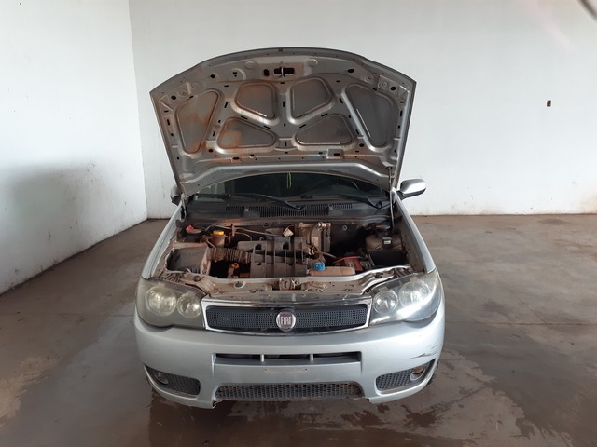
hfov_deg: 65.3
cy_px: 224
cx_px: 298
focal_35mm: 27
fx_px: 466
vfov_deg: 51.4
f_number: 1.9
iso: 125
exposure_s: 1/50
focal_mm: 3.6
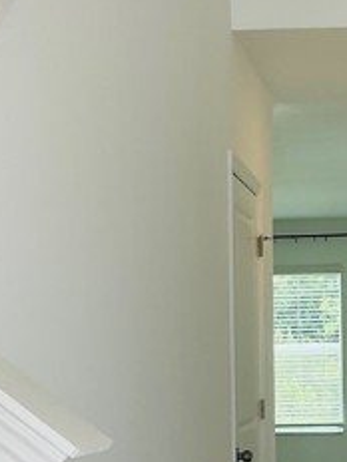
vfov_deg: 19.9
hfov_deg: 15.2
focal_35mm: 96
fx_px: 1283
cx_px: 337
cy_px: 456
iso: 20
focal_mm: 3
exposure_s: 1/120
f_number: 1.8
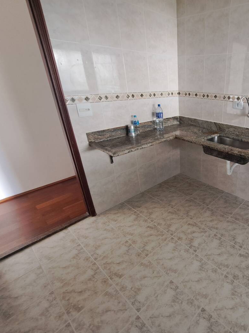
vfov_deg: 87.8
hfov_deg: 64.6
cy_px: 166
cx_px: 203
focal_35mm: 18
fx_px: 173
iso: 200
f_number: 2.2
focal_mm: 1.74
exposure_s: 1/40
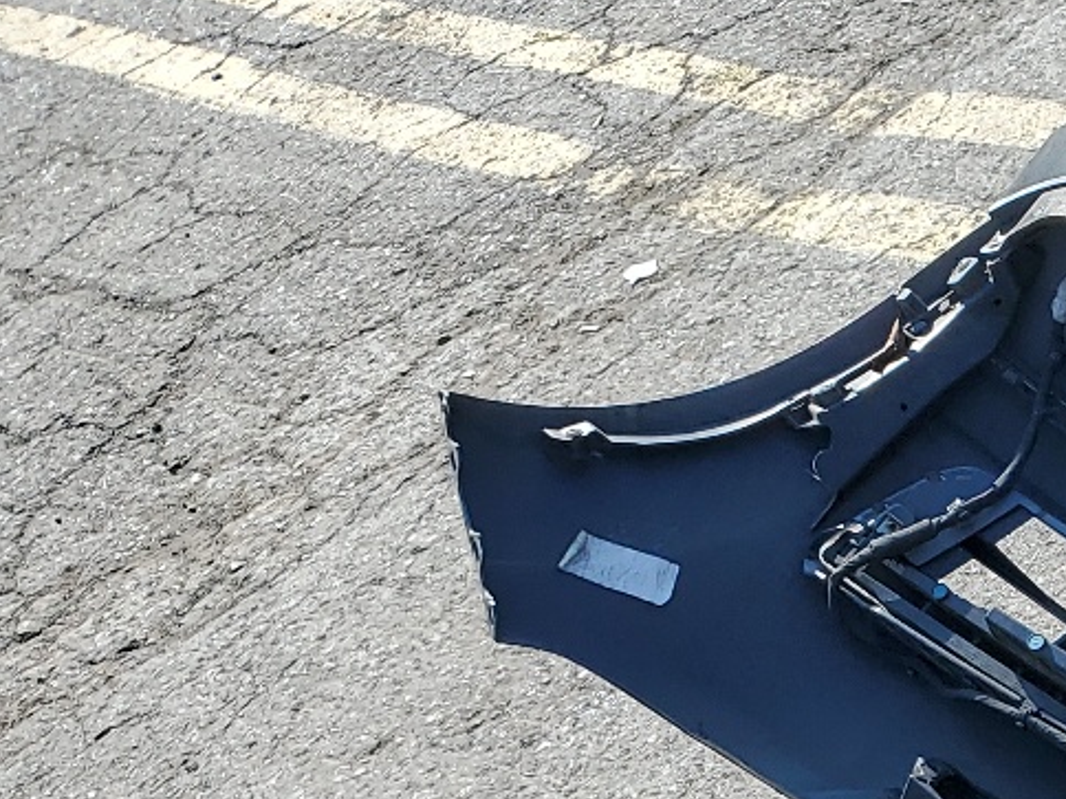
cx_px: 1692
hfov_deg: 19.3
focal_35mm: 86
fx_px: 2648
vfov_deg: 15.6
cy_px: 1255
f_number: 1.5
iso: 50
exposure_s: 1/1667
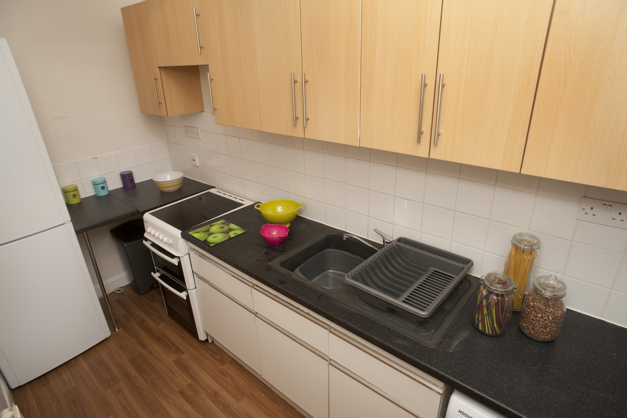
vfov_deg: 61.9
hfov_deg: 84.0
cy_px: 209
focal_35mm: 20
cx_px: 314
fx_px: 348
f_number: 5.6
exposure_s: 1/60
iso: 200
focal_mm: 20
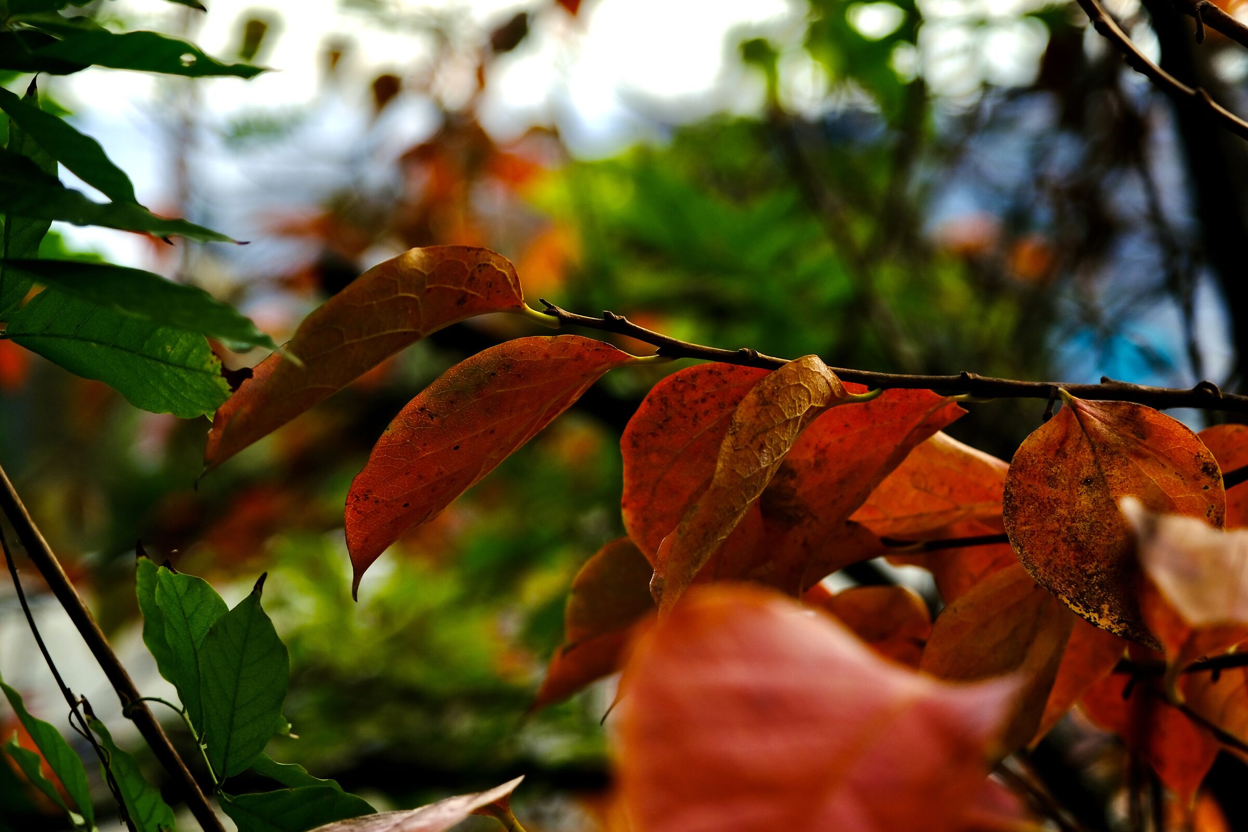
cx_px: 624
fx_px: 3848
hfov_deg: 18.4
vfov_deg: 12.3
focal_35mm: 111
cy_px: 416
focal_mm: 74.2
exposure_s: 1/480
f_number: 4
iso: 320
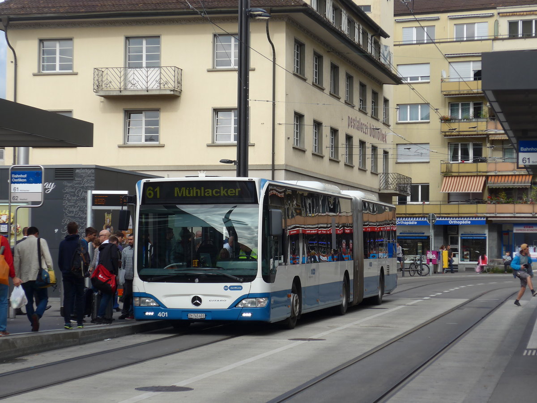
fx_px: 1505
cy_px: 202
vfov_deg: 15.2
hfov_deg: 20.2
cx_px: 268
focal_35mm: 97
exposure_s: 1/400
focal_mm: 19.2
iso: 80
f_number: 4.7
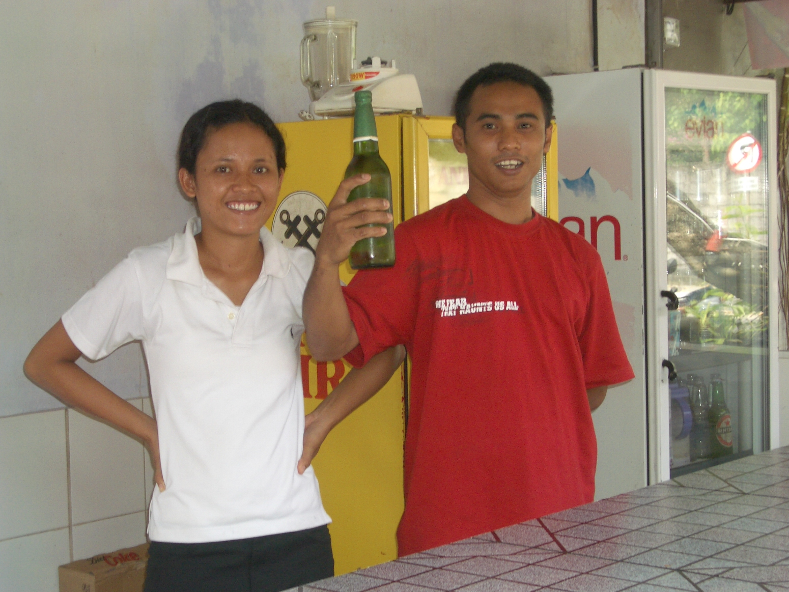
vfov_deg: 22.9
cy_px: 300
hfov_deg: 30.3
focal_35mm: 64
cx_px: 406
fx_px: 1459
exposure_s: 1/60
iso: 100
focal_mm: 10.2
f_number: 3.5
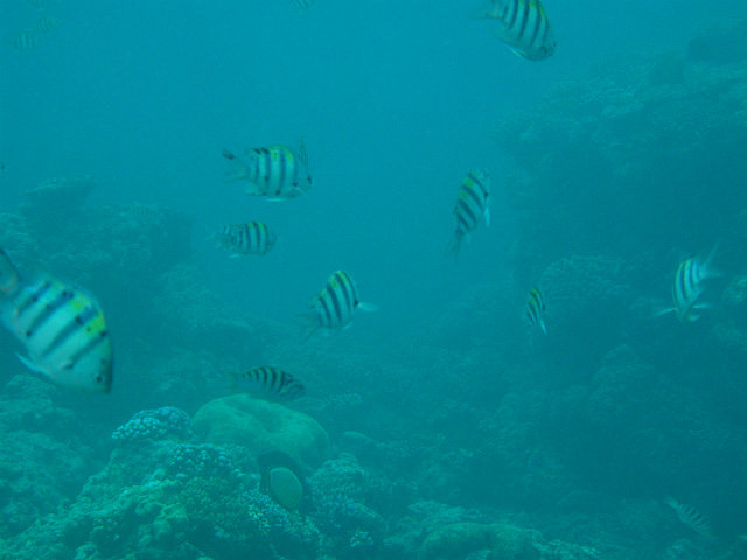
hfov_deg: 19.3
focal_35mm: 102
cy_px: 280
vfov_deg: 14.5
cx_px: 374
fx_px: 2201
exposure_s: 1/200
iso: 100
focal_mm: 18.2
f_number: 5.1
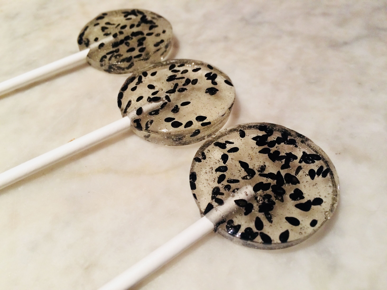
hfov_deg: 61.7
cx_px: 194
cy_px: 145
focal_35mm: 29
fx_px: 324
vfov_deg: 48.2
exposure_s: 1/33
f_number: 2.2
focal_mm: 4.15
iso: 250
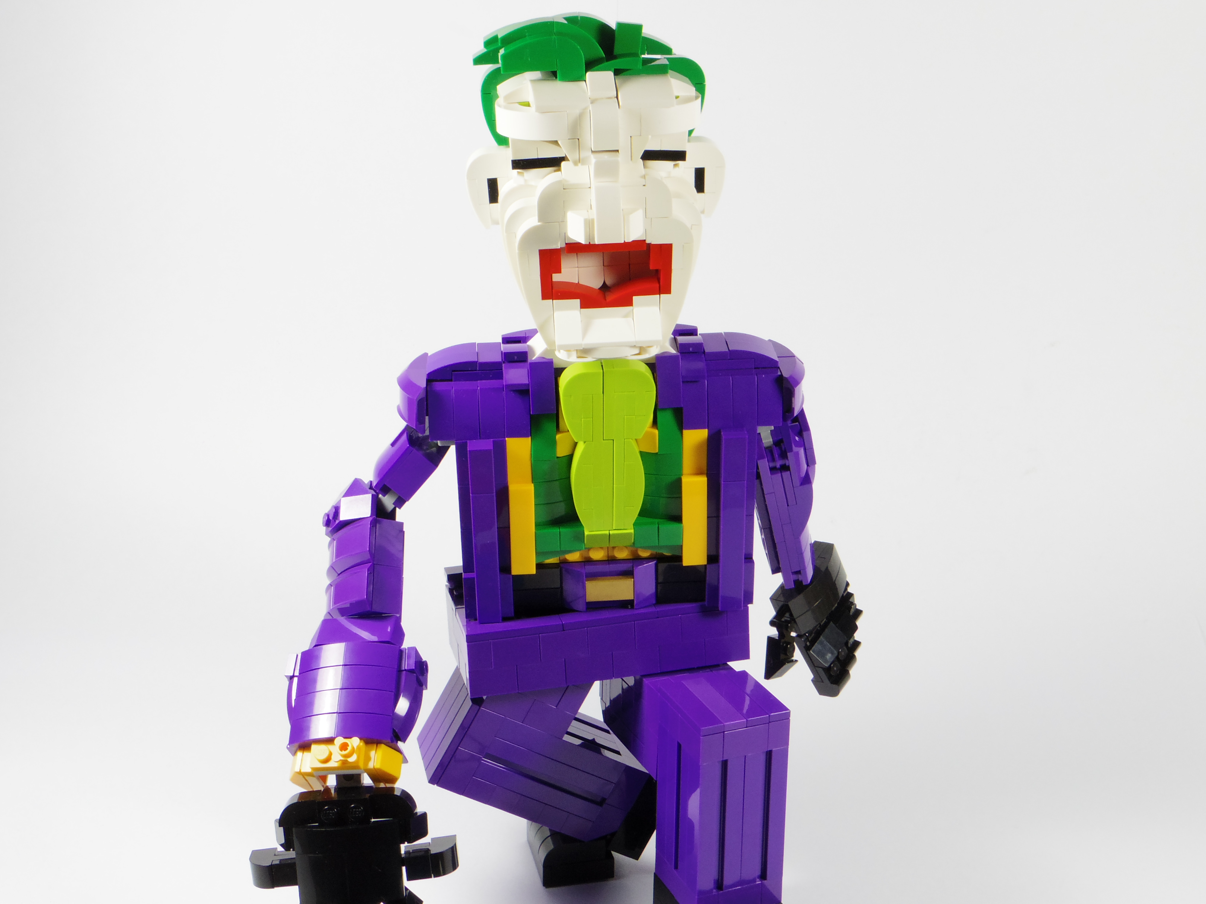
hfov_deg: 40.4
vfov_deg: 30.9
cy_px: 452
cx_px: 603
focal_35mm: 47
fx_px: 1637
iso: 400
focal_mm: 10.2
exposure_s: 1/20
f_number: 8
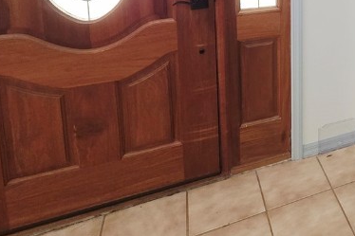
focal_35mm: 37
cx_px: 413
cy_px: -35
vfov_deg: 31.2
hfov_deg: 39.5
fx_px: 365
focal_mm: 2.2
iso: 400
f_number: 1.9
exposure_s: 1/60
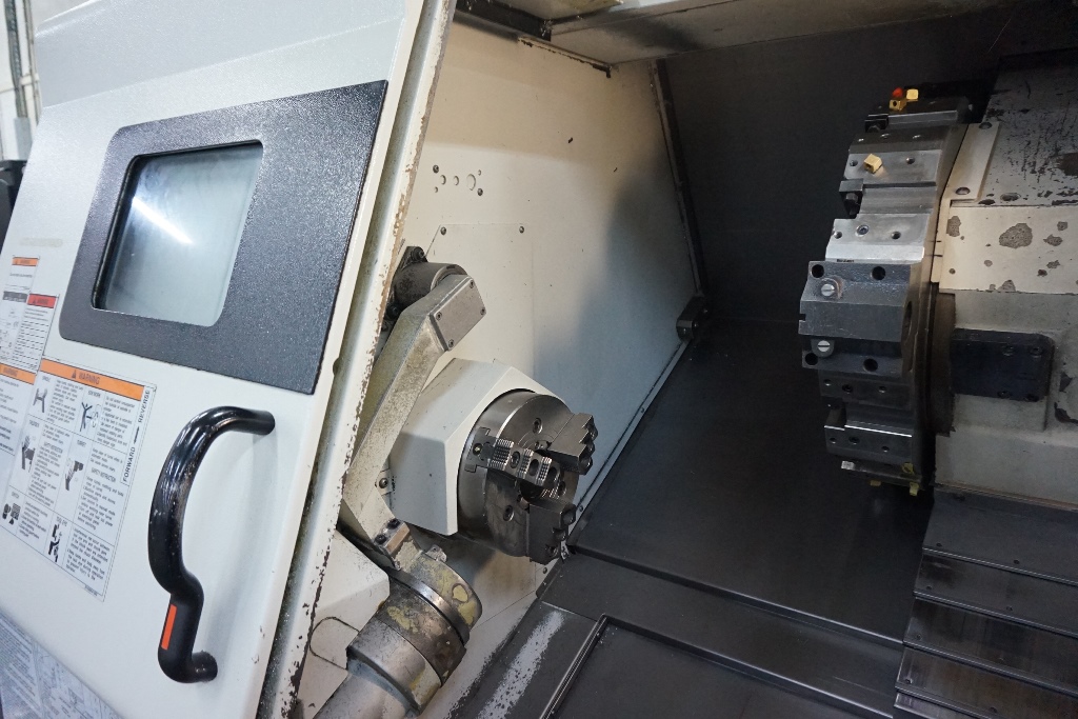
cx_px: 539
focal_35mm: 24
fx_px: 719
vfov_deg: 53.1
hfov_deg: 73.7
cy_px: 360
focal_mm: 16
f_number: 3.5
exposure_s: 1/160
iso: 3200
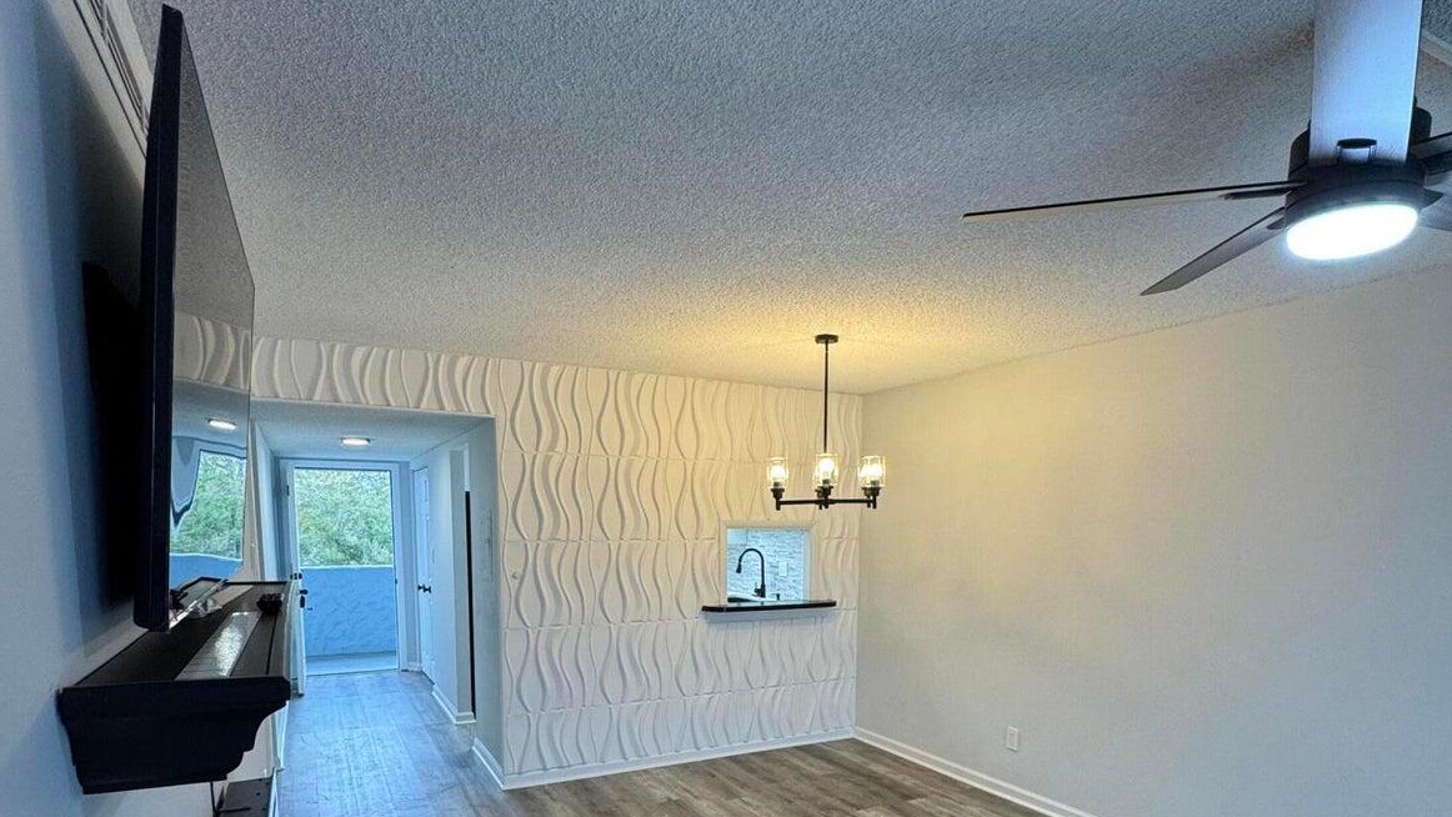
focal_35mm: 21
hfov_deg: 83.8
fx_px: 809
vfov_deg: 51.3
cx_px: 738
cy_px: 615
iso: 125
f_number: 2.2
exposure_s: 1/120
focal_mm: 2.22
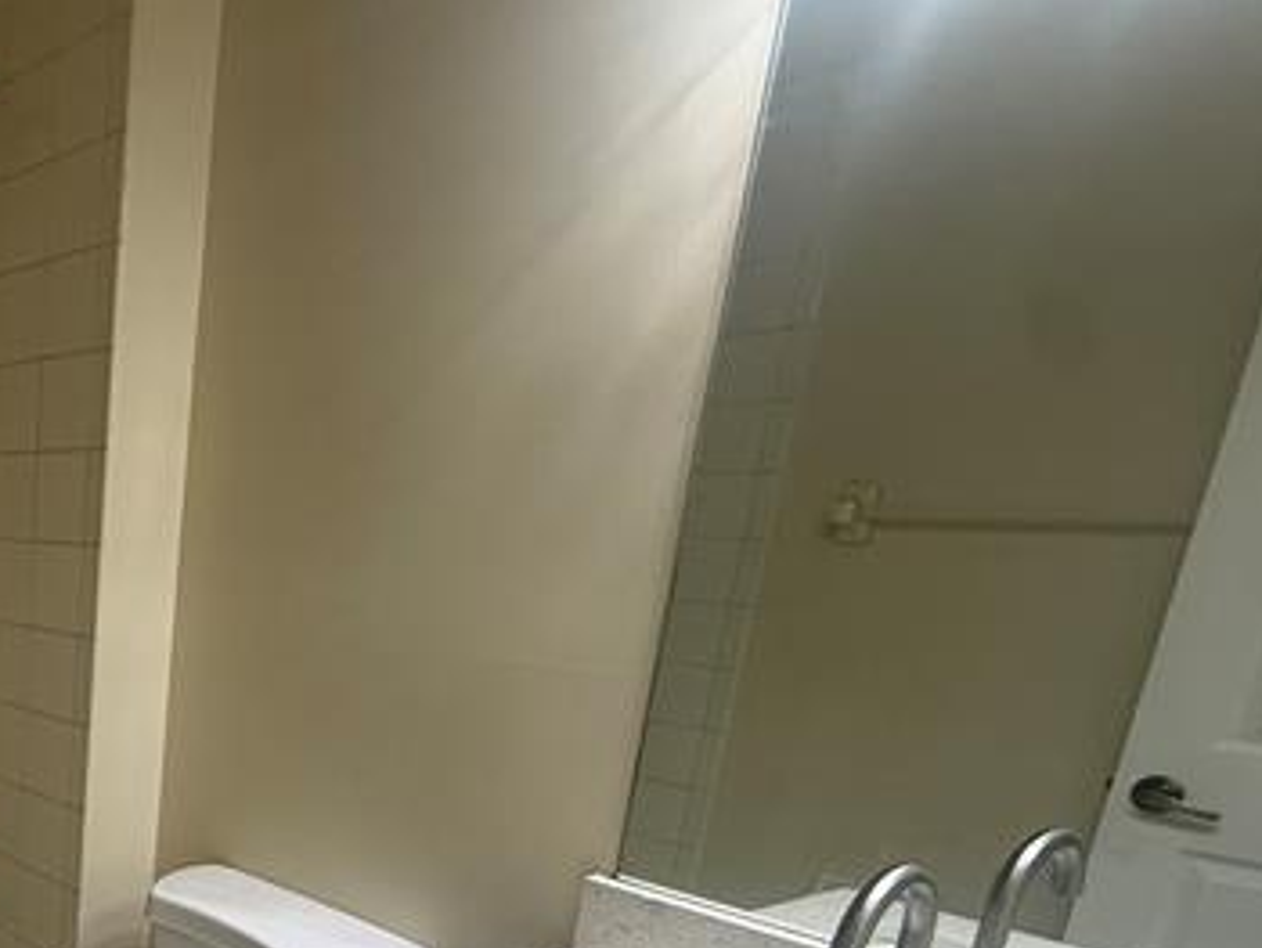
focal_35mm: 32
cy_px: 840
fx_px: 1167
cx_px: -101
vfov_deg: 41.0
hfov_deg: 44.5
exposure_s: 1/120
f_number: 2.2
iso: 200
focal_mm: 2.22
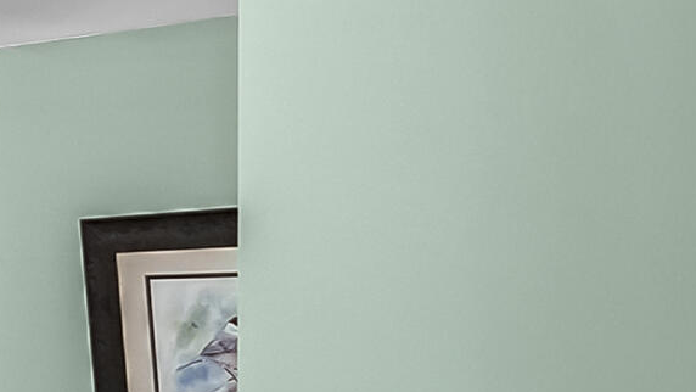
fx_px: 1421
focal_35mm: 77
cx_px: -335
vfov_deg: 15.6
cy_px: 283
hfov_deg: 22.7
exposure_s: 1/1.67
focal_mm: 14
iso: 250
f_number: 8
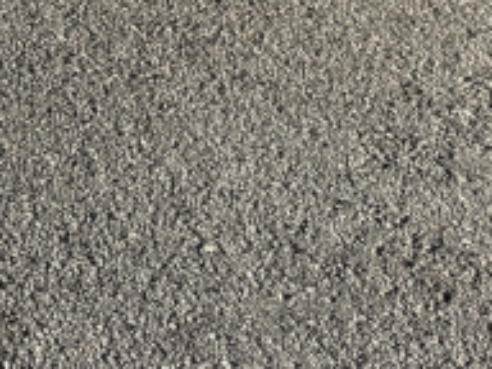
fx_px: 1919
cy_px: -643
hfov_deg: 14.2
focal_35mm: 135
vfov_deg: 9.3
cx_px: -74
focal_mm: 6.76
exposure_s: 1/4975
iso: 80
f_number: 1.78
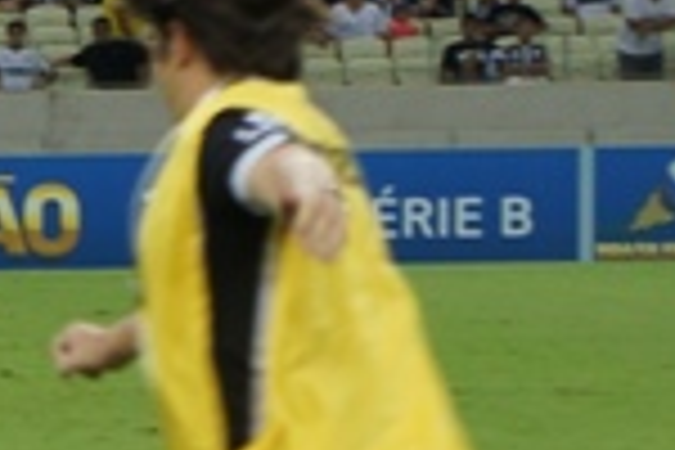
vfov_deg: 4.3
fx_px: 6000
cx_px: -634
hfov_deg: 6.3
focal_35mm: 320
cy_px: 441
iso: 200
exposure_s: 1/100
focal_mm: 40
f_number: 5
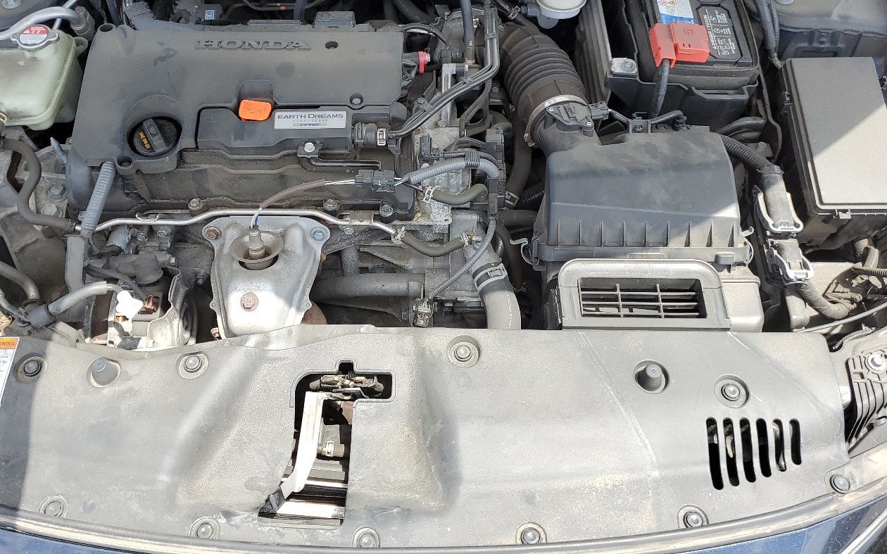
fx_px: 846
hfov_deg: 55.3
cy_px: 202
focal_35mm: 35
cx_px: 405
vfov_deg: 36.0
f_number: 1.5
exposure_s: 1/667
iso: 50
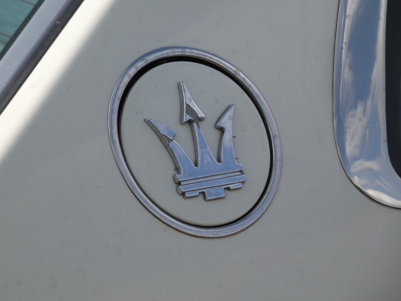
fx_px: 4054
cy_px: 150
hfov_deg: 5.7
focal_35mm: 350
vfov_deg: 4.2
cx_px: 200
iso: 80
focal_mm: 62.7
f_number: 5.6
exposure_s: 1/500
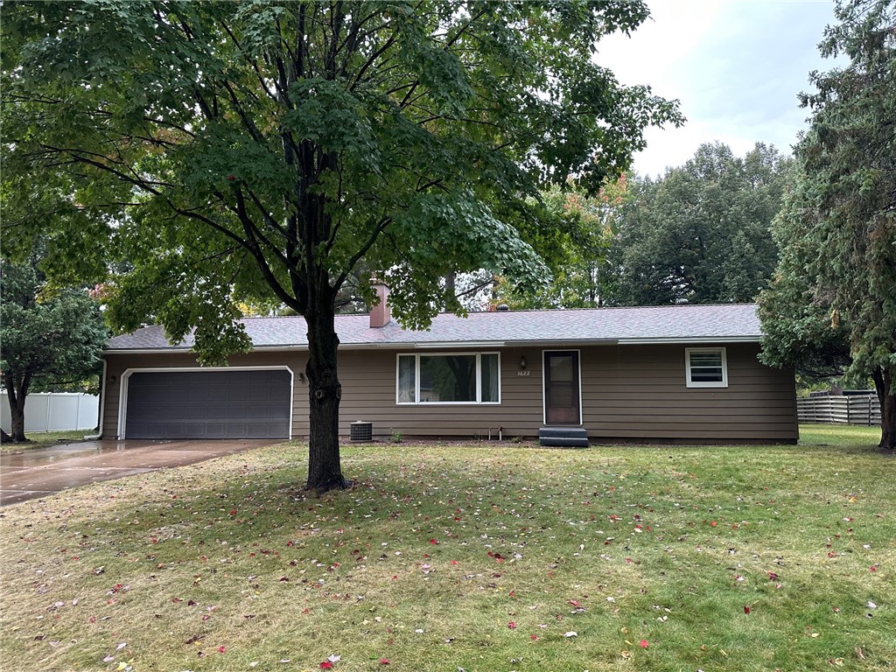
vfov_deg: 56.8
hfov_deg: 71.6
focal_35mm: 24
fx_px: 621
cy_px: 336
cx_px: 448
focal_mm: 6.86
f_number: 1.78
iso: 250
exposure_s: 1/69
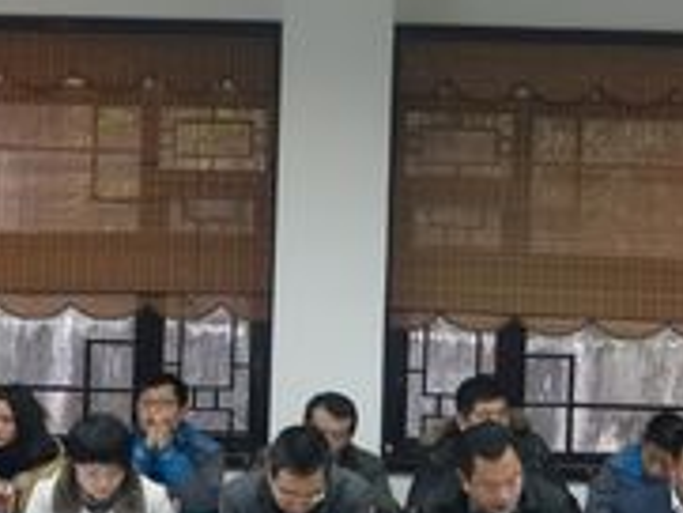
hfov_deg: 20.0
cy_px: 281
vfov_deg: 15.1
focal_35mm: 98
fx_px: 1935
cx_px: 317
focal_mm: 13.75
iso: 640
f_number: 2.8
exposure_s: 1/40
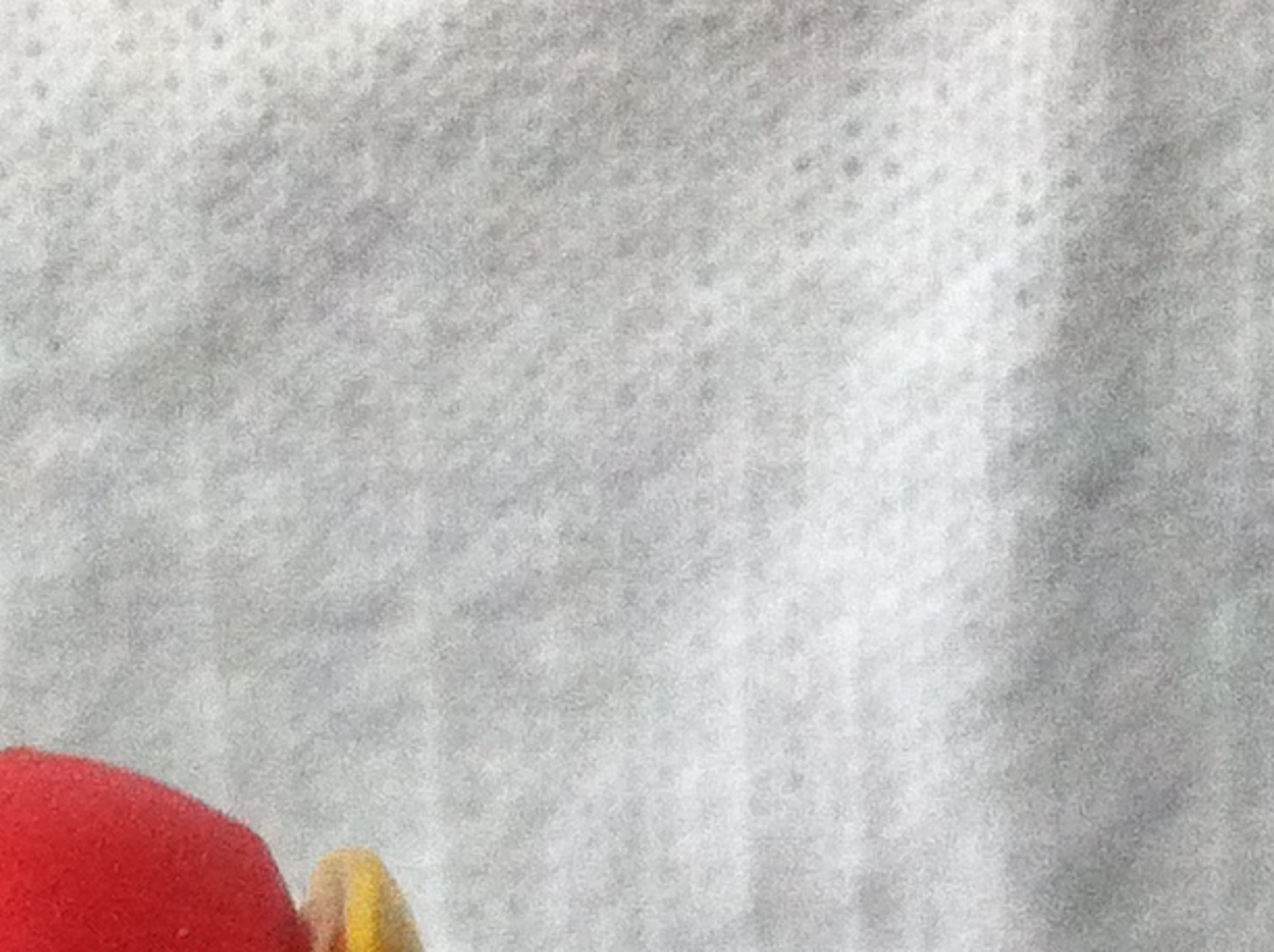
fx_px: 5440
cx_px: 35
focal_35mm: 148
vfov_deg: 9.3
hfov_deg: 13.2
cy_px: 1962
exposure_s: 1/15
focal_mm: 3.85
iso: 400
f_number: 2.8
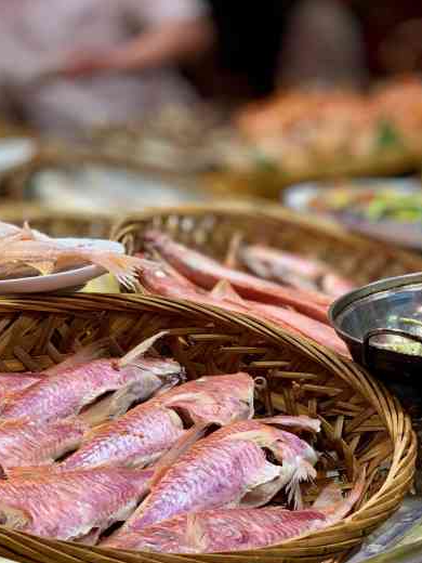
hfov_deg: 21.0
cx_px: 246
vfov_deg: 27.8
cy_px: 283
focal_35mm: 70
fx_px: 1138
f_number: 2.4
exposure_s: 1/100
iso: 100
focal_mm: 6
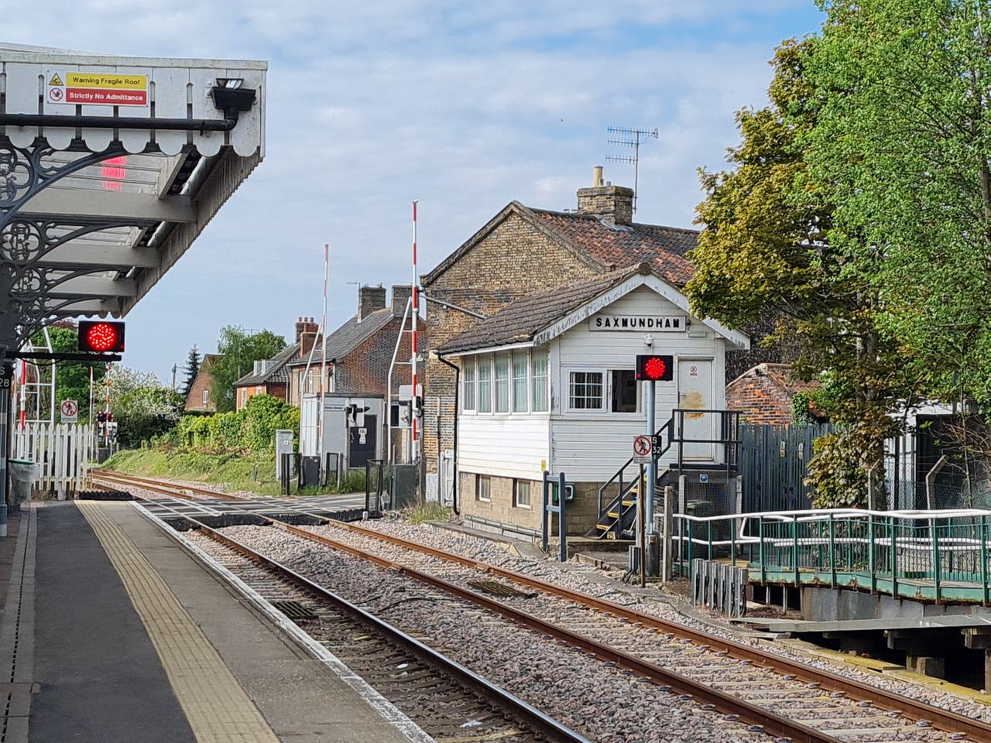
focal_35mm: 26
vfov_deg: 53.1
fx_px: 744
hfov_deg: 67.3
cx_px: 496
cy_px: 372
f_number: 1.8
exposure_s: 1/2146
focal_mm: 5.4
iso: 50
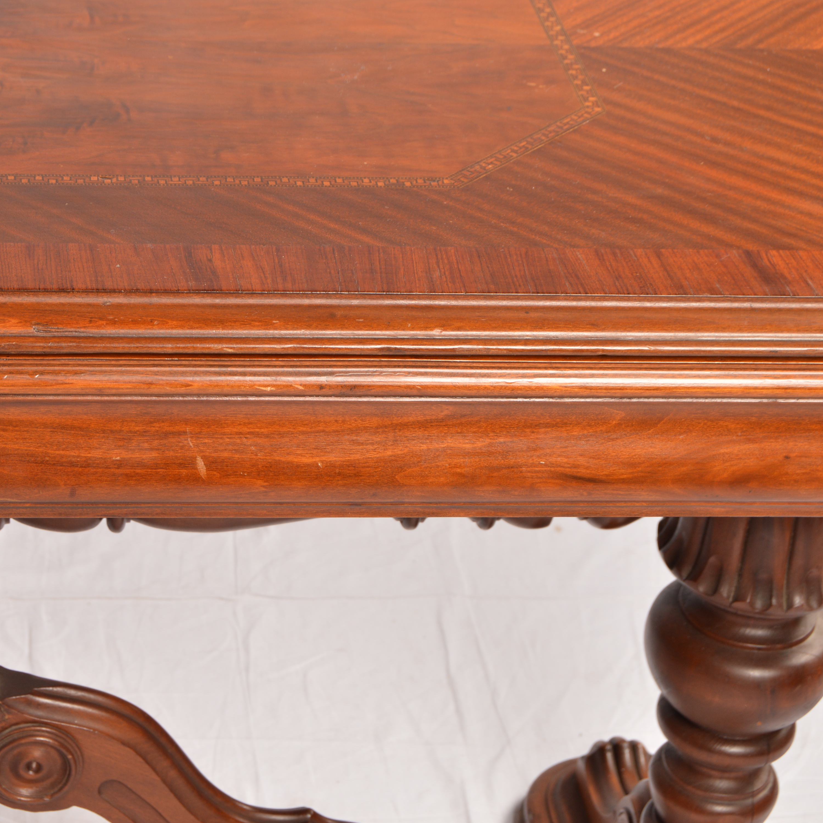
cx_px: 207
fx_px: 2331
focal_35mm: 87
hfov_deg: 19.9
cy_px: 413
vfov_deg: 20.0
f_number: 10
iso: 200
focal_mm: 45
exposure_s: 1/125
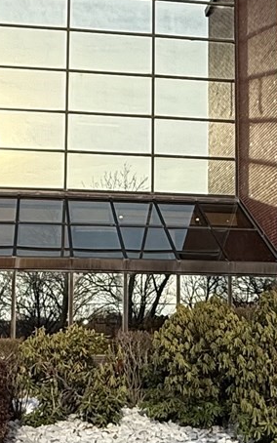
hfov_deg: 19.4
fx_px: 809
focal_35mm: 67
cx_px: 176
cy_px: 266
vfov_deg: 30.5
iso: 64
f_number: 2.2
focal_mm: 2.22
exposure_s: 1/1698
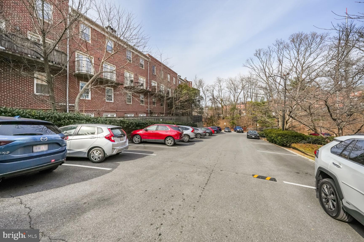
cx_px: 182
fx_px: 121
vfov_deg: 90.0
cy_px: 121
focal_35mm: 12
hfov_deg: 112.6
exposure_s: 1/8000
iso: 800
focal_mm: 12
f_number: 5.6
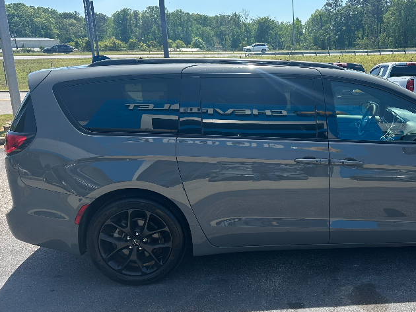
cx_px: 301
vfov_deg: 36.8
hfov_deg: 46.5
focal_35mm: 39
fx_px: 469
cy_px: 158
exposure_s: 1/2591
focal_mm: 6.86
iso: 80
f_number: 1.78
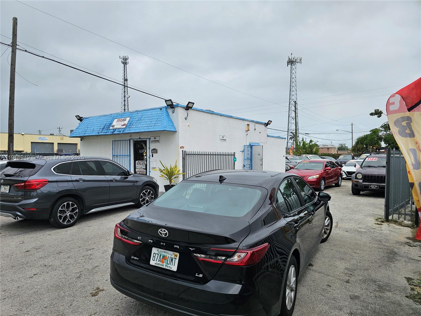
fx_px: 280
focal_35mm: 23
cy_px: 158
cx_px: 210
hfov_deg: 73.9
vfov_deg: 58.9
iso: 10
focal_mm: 6.3
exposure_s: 1/814
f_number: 1.7
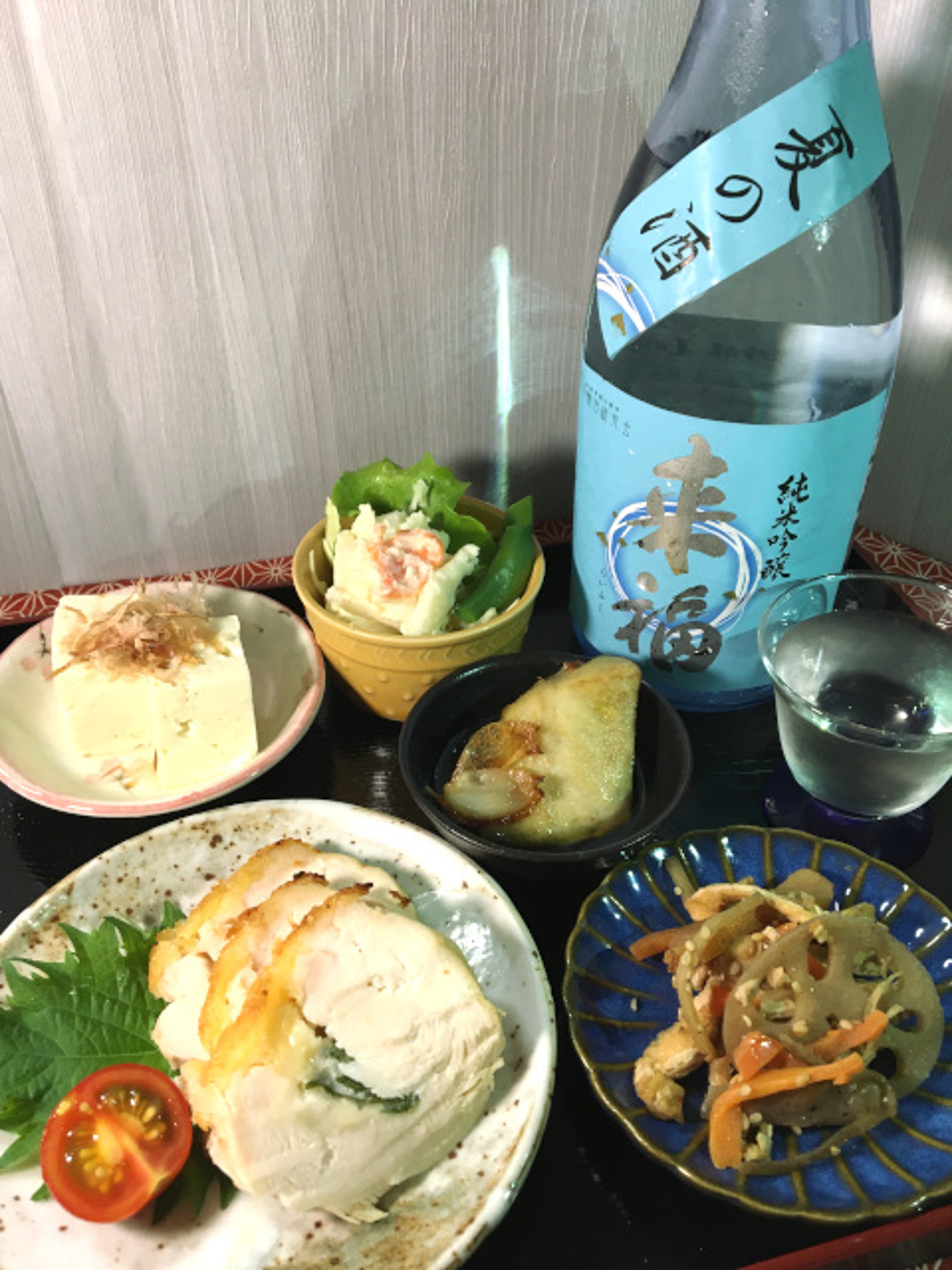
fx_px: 1063
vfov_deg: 61.7
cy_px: 635
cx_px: 476
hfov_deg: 48.2
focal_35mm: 29
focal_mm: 4.15
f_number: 2.2
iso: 80
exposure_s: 1/30
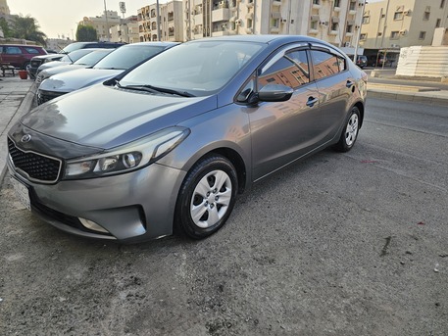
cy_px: 168
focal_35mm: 23
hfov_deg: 73.9
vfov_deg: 58.9
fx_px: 298
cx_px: 224
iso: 16
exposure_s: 1/539
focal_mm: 6.3
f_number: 1.7
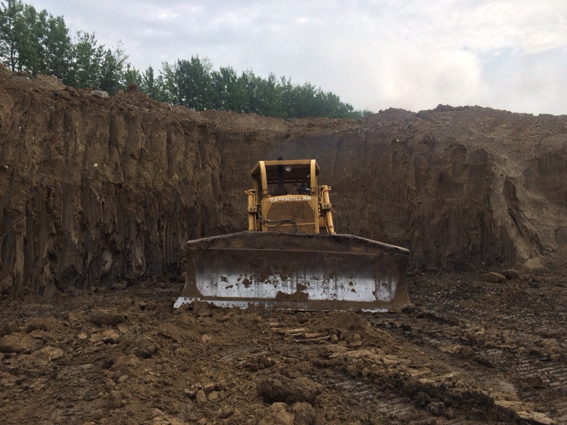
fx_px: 475
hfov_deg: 61.7
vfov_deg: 48.2
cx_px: 284
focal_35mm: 29
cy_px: 212
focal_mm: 4.15
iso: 32
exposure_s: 1/1520
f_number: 2.2
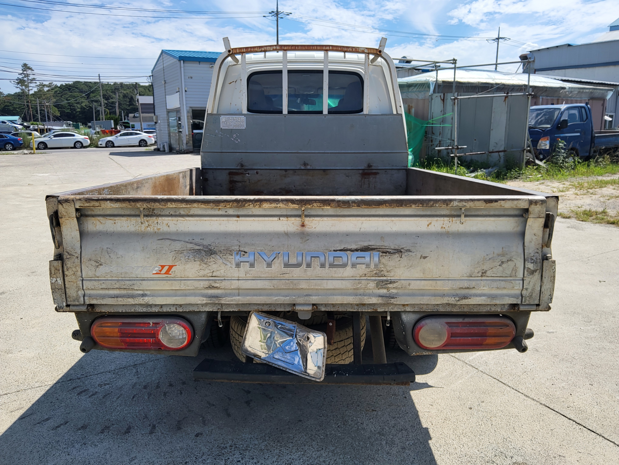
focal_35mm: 26
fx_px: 465
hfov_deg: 67.3
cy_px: 232
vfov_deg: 53.1
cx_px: 310
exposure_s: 1/758
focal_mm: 3.98
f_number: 1.8
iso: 12
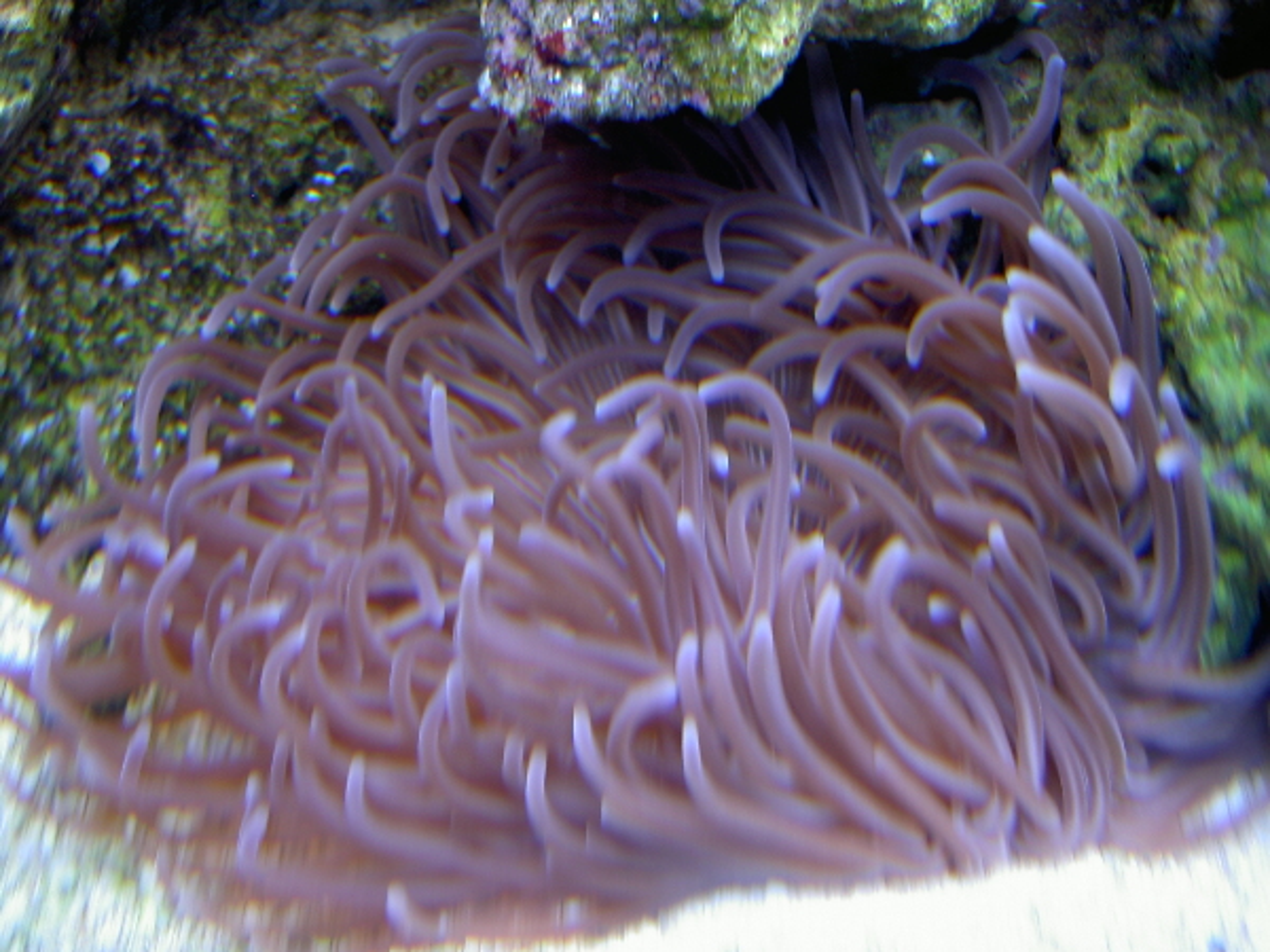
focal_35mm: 39
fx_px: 1431
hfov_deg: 47.9
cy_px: 476
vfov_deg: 36.8
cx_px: 635
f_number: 2.8
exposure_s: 1/15
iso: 100
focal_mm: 8
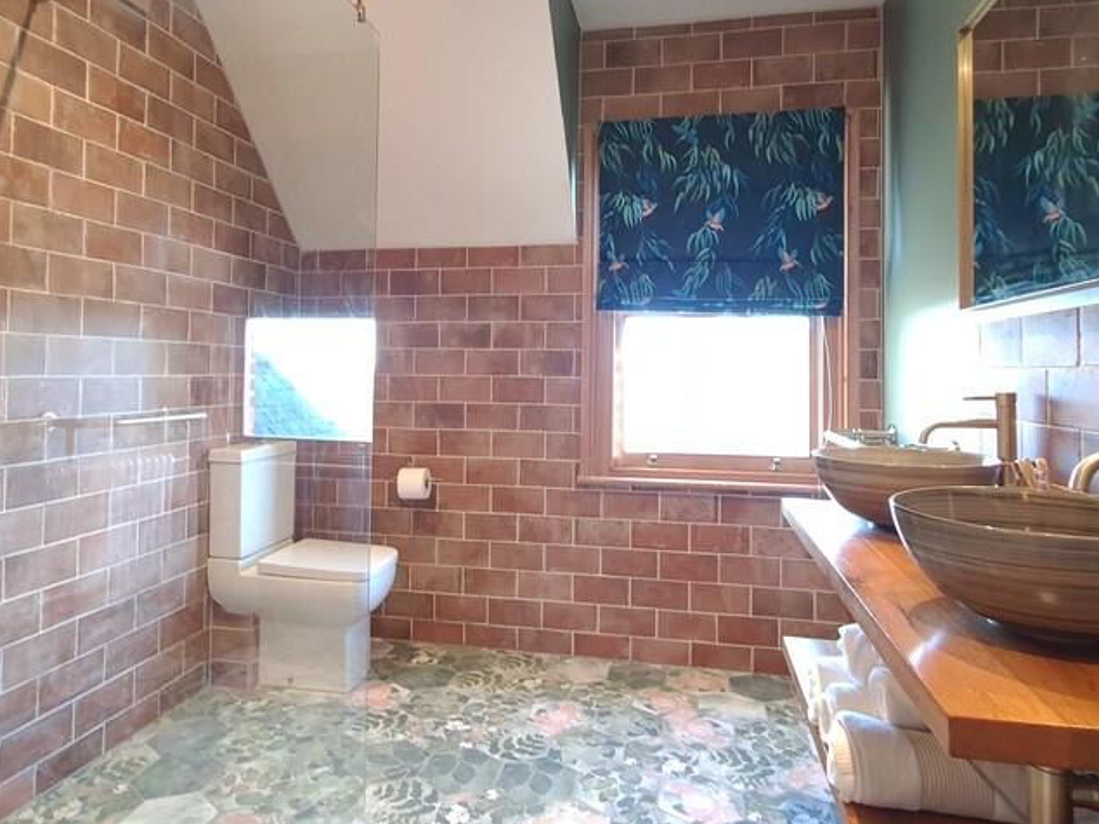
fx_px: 666
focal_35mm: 21
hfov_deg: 79.0
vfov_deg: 63.0
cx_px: 532
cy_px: 345
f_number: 2.2
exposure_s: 1/17
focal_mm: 2.2
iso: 200
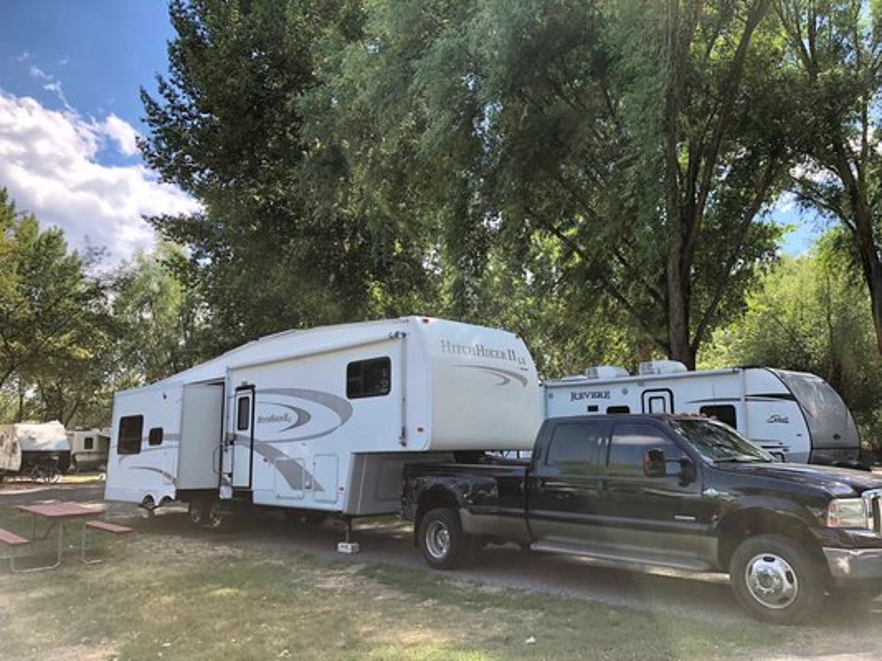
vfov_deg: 49.7
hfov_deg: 63.5
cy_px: 330
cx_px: 441
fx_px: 713
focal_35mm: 28
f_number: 1.8
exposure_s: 1/484
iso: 20
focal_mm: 4
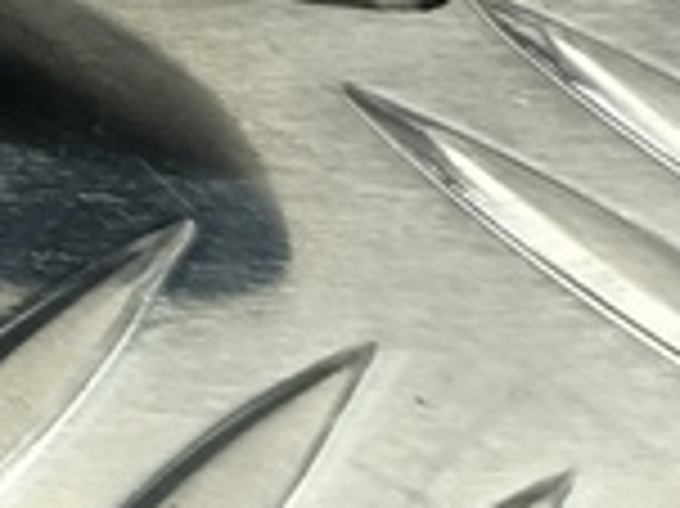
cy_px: -504
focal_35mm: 156
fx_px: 3062
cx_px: -1270
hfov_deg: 10.0
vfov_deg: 9.0
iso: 107
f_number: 1.6
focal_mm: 4.11
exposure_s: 1/50
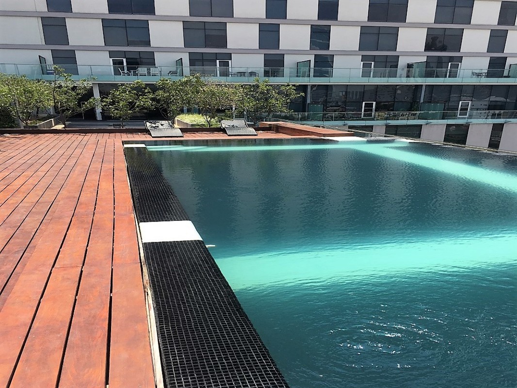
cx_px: 258
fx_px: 433
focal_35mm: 29
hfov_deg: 61.6
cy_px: 194
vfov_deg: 48.2
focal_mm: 4.15
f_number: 2.2
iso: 25
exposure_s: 1/999
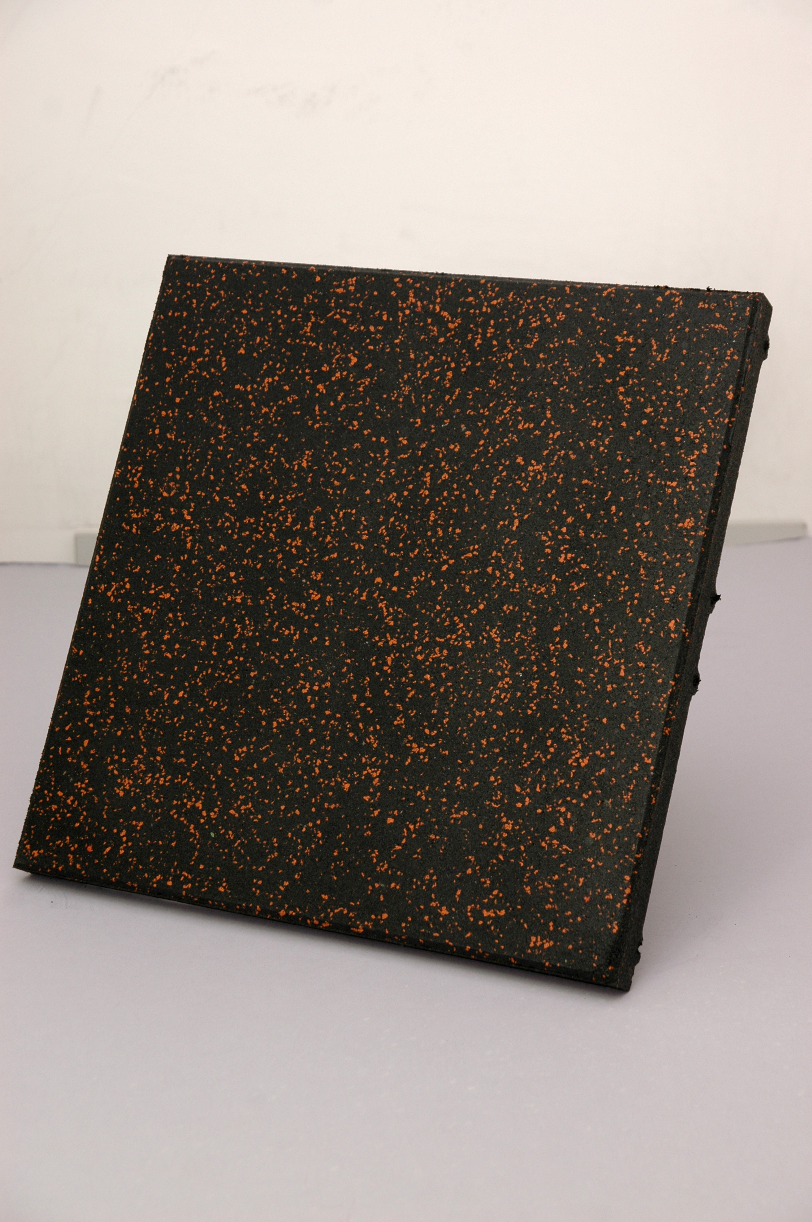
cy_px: 611
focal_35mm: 75
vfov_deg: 27.0
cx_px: 406
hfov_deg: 18.1
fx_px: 2542
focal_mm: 50
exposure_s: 1/60
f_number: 4.5
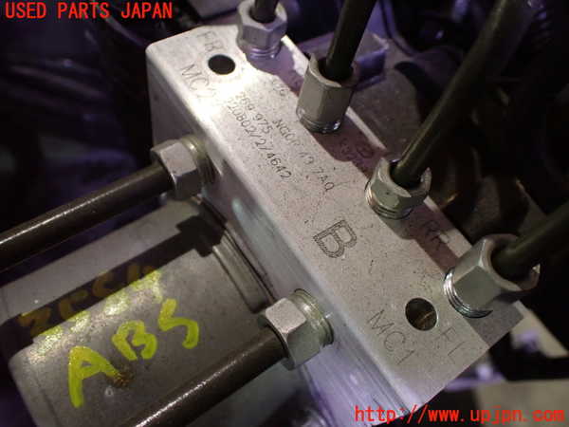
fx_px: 493
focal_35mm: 30
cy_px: 214
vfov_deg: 46.8
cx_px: 284
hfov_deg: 60.0
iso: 1000
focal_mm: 5.4
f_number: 2.3
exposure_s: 1/30
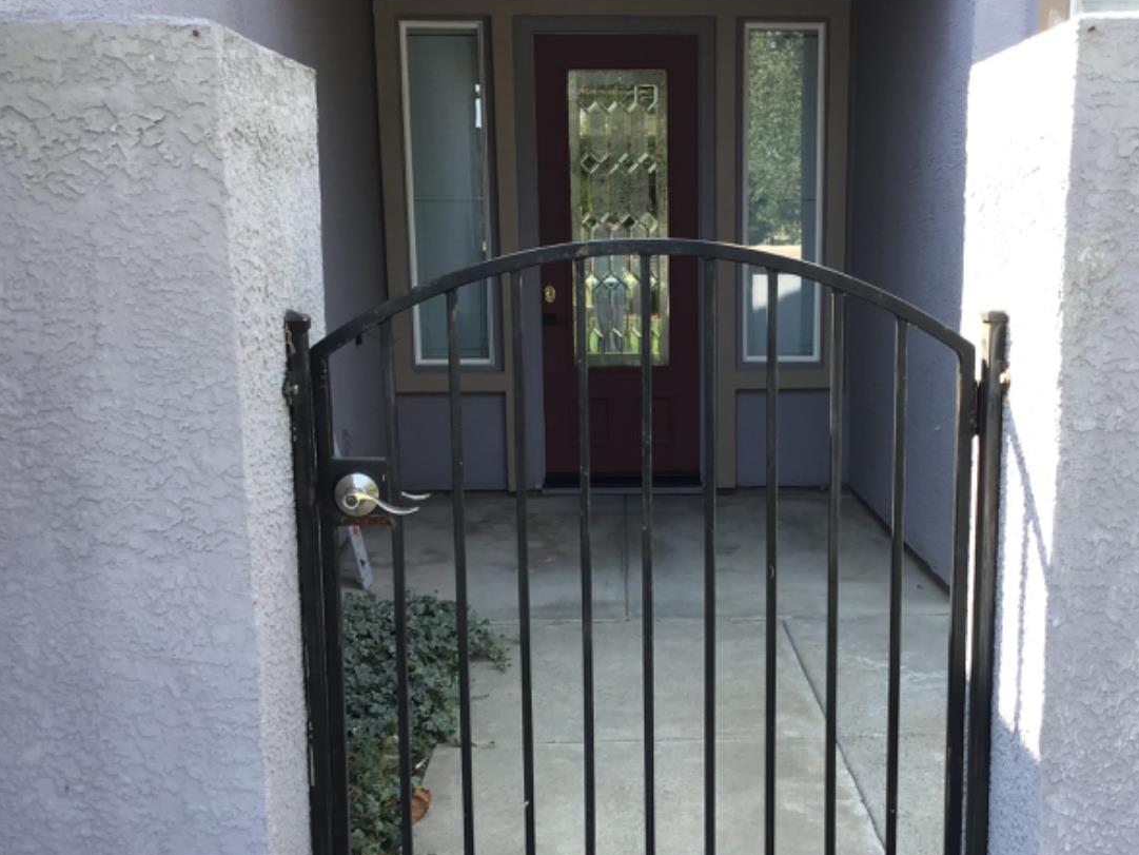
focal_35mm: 43
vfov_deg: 33.5
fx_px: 1415
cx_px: 671
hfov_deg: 43.7
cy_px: 501
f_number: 2.4
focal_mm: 3.3
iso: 25
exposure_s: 1/120
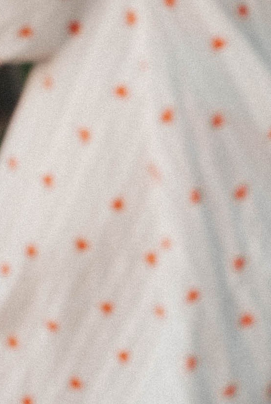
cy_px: -86
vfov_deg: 5.8
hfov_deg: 3.9
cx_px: 161
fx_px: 3951
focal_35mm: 351
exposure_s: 1/125
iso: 100
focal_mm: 50
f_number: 5.6
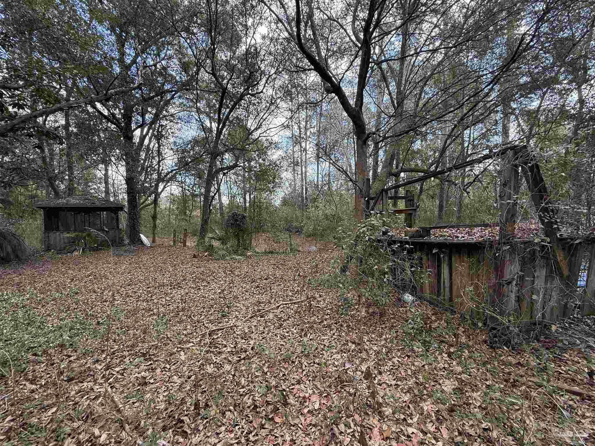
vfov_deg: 85.7
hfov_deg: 102.1
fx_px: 241
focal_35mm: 14
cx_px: 298
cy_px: 223
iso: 64
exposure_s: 1/105
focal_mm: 2.22
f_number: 2.2
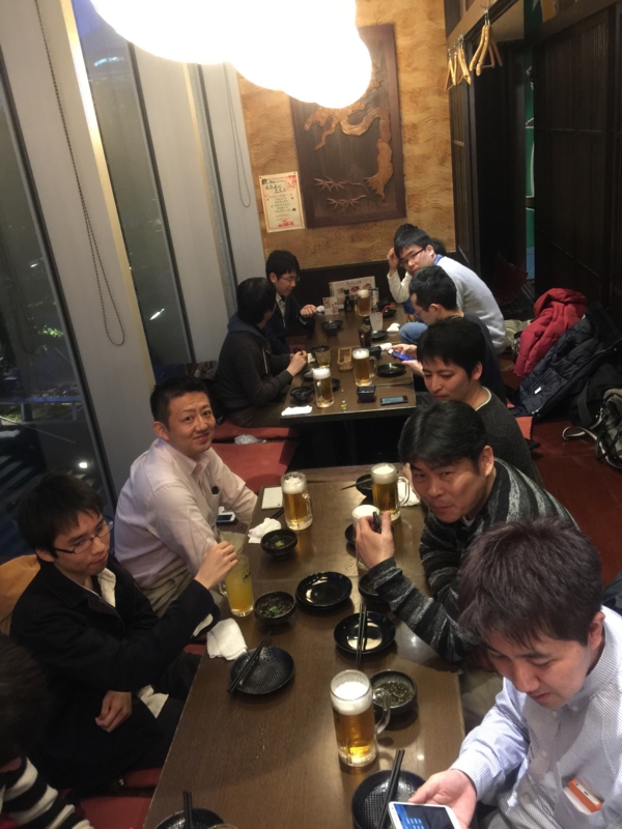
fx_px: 695
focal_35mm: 29
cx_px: 311
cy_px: 414
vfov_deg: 61.7
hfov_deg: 48.2
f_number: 2.2
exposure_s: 1/4
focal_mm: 4.15
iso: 80
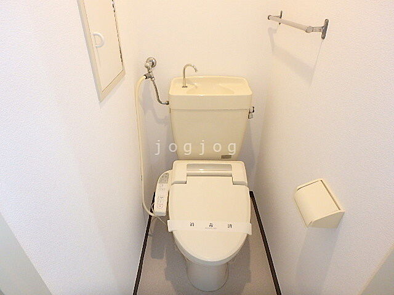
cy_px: 148
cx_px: 197
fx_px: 239
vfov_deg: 63.4
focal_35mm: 21
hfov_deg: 79.0
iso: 400
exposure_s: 1/30
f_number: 3.5
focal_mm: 3.7
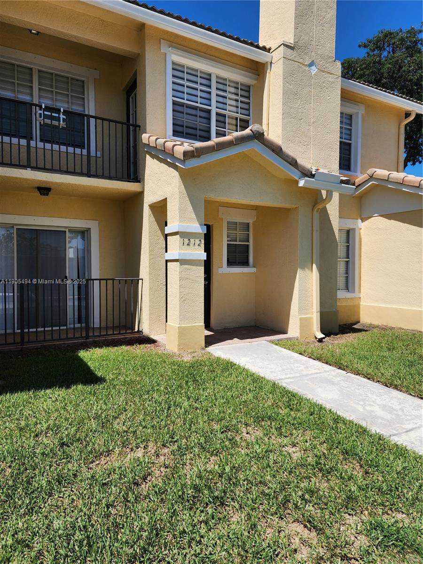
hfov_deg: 58.9
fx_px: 375
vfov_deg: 73.9
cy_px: 282
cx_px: 212
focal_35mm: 23
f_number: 1.8
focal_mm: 6.4
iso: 12
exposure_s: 1/1425
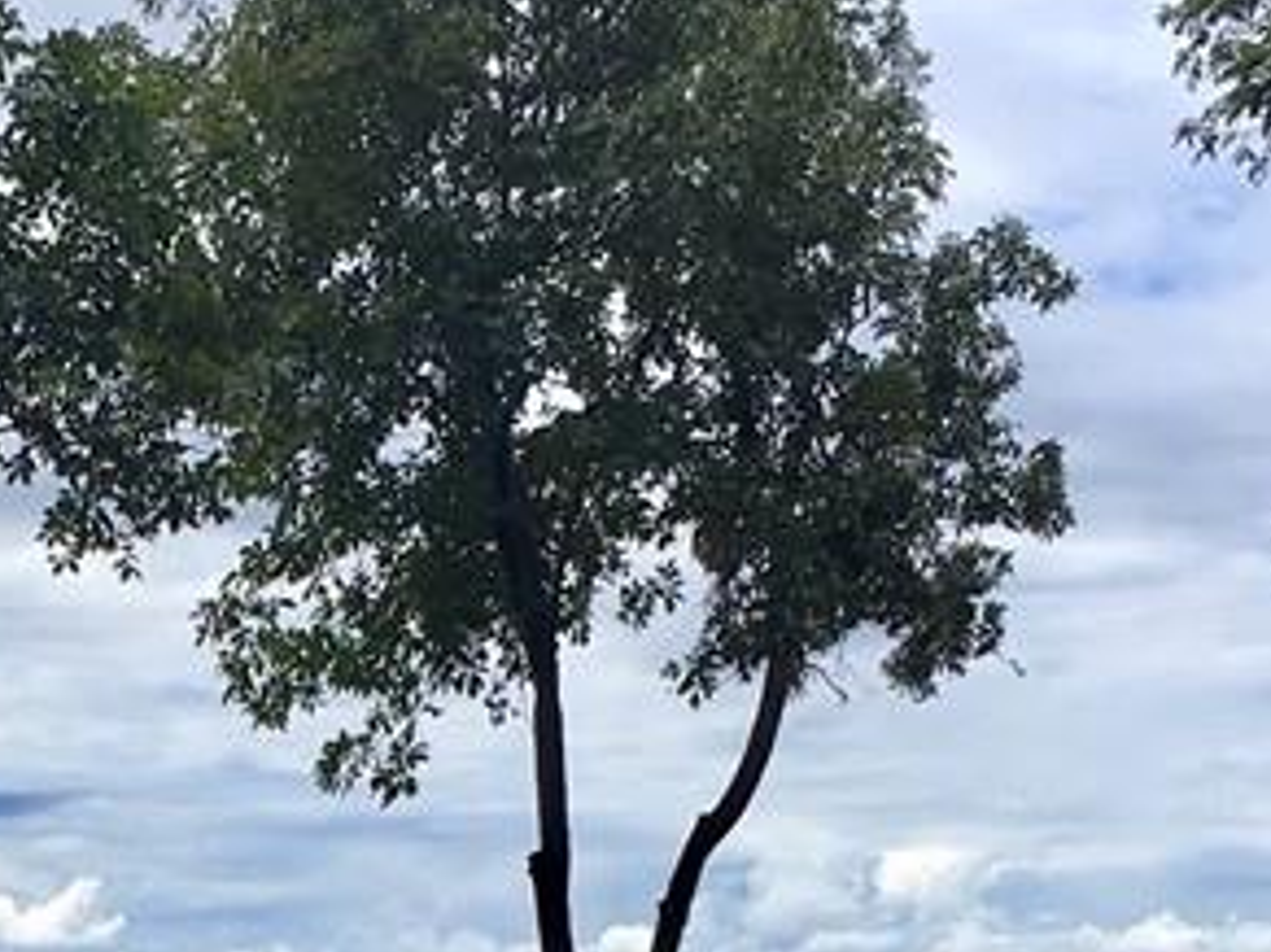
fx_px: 3744
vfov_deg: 13.9
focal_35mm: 102
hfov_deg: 18.8
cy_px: 1236
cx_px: 48
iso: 25
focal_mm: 4.15
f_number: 2.2
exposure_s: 1/2747
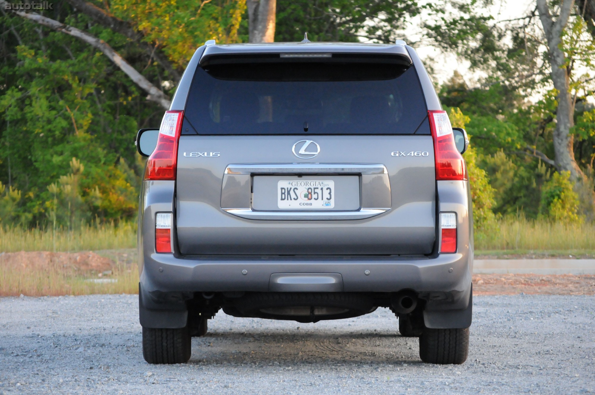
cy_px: 198
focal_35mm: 147
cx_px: 298
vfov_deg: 9.3
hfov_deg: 14.0
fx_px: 2427
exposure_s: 1/320
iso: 2000
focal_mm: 98
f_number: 6.3
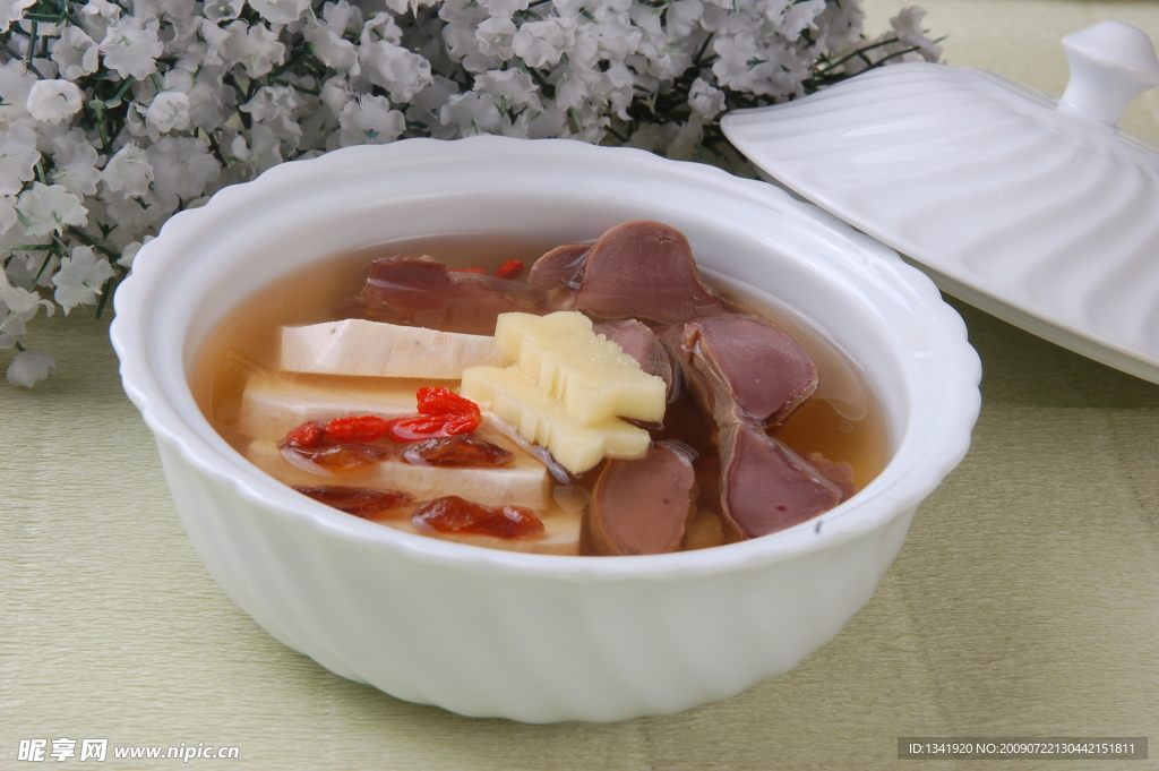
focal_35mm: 87
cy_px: 386
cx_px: 580
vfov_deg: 15.7
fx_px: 2799
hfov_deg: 23.4
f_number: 13
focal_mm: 58
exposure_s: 1/400
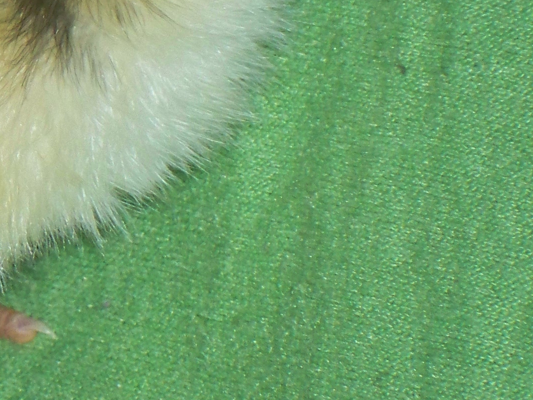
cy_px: -63
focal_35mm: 671
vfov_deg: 2.2
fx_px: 10333
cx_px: -236
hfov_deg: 2.9
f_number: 5.1
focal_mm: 37.7
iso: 200
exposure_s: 1/100
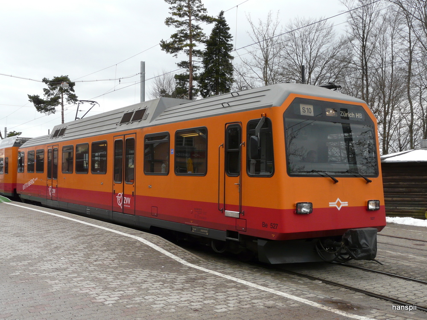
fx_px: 481
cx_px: 214
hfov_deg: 47.9
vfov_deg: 36.8
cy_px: 160
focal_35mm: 39
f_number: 4
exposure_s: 1/160
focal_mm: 6.4
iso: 125
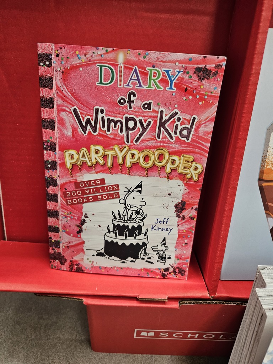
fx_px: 242
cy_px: 182
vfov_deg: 73.9
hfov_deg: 58.9
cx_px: 136
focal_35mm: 23
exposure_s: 1/120
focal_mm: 5.4
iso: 200
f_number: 1.8
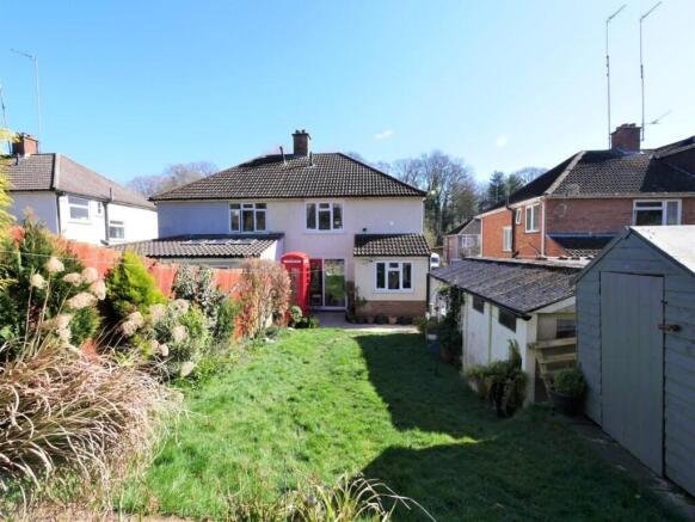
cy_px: 261
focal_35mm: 14
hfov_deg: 102.0
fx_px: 281
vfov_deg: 85.7
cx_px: 348
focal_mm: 7
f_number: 6.3
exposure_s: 1/320
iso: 200
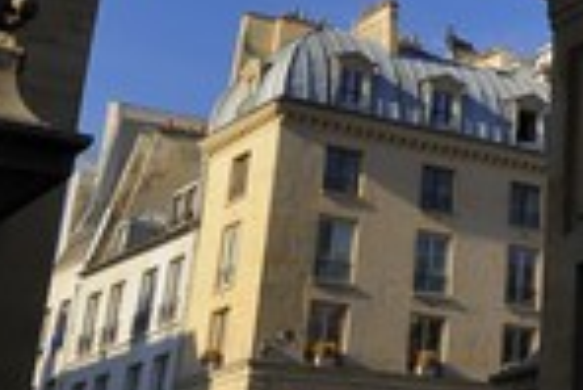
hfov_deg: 19.2
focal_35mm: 99
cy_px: -130
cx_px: 737
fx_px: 1605
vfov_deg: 13.3
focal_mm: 35
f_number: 13
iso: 200
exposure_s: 1/160
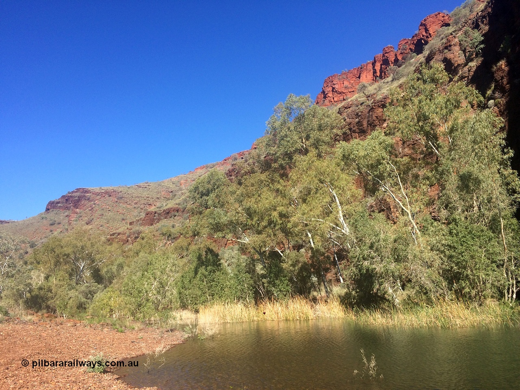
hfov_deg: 61.7
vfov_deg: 48.2
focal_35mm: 29
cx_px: 260
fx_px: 436
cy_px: 195
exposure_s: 1/1080
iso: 32
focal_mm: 4.15
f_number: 2.2
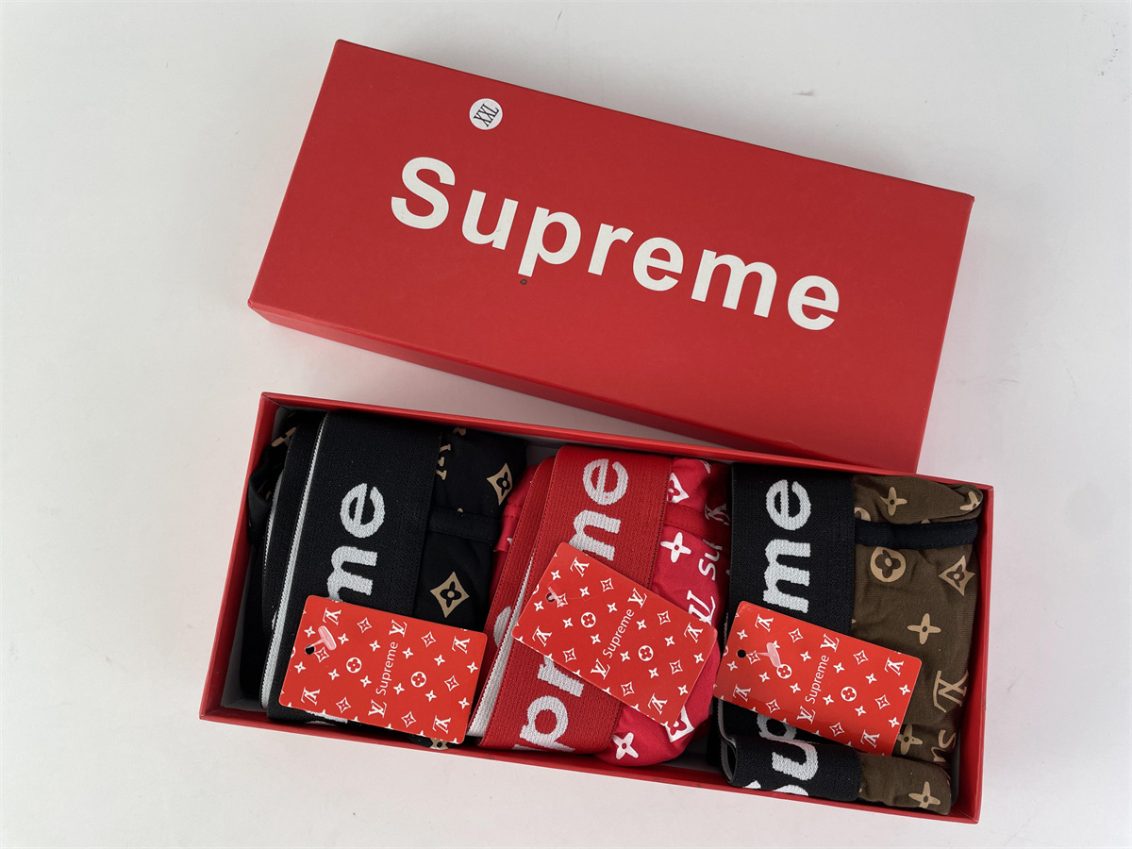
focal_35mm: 26
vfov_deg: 53.1
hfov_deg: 67.3
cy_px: 424
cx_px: 566
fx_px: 850
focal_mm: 4.2
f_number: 1.6
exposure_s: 1/127
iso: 32
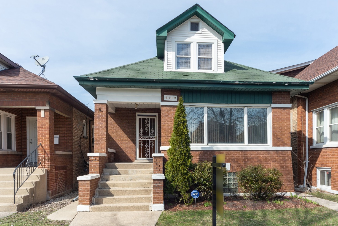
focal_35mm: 23
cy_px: 119
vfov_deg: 55.1
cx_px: 181
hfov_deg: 76.0
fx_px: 216
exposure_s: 1/500
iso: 320
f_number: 8
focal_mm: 21
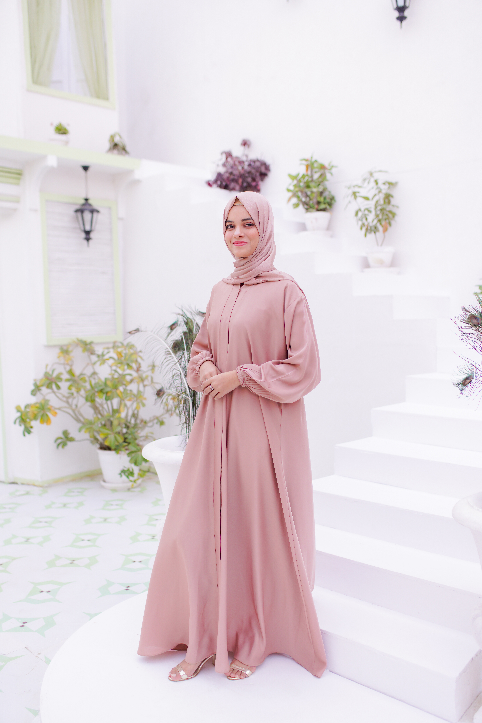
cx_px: 241
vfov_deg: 54.4
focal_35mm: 35
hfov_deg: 37.9
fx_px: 703
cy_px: 362
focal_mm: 35
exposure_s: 1/800
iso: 100
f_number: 2
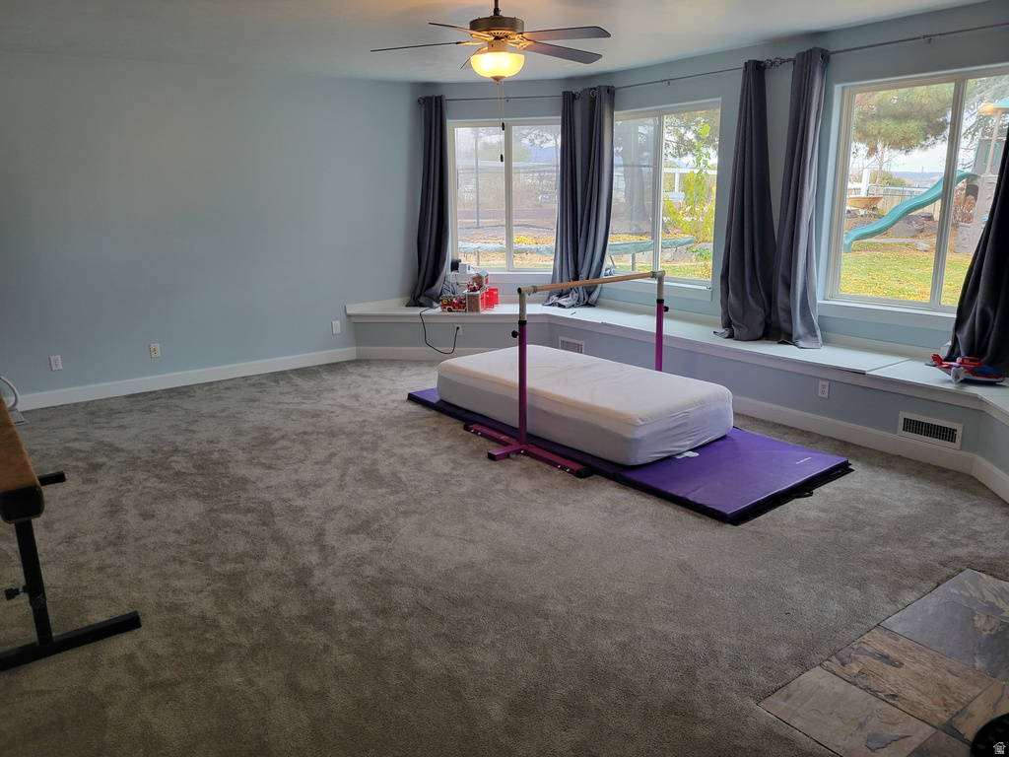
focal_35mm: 26
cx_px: 504
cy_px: 378
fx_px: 758
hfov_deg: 67.3
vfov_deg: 53.1
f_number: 1.8
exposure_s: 1/120
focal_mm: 5.4
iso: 200
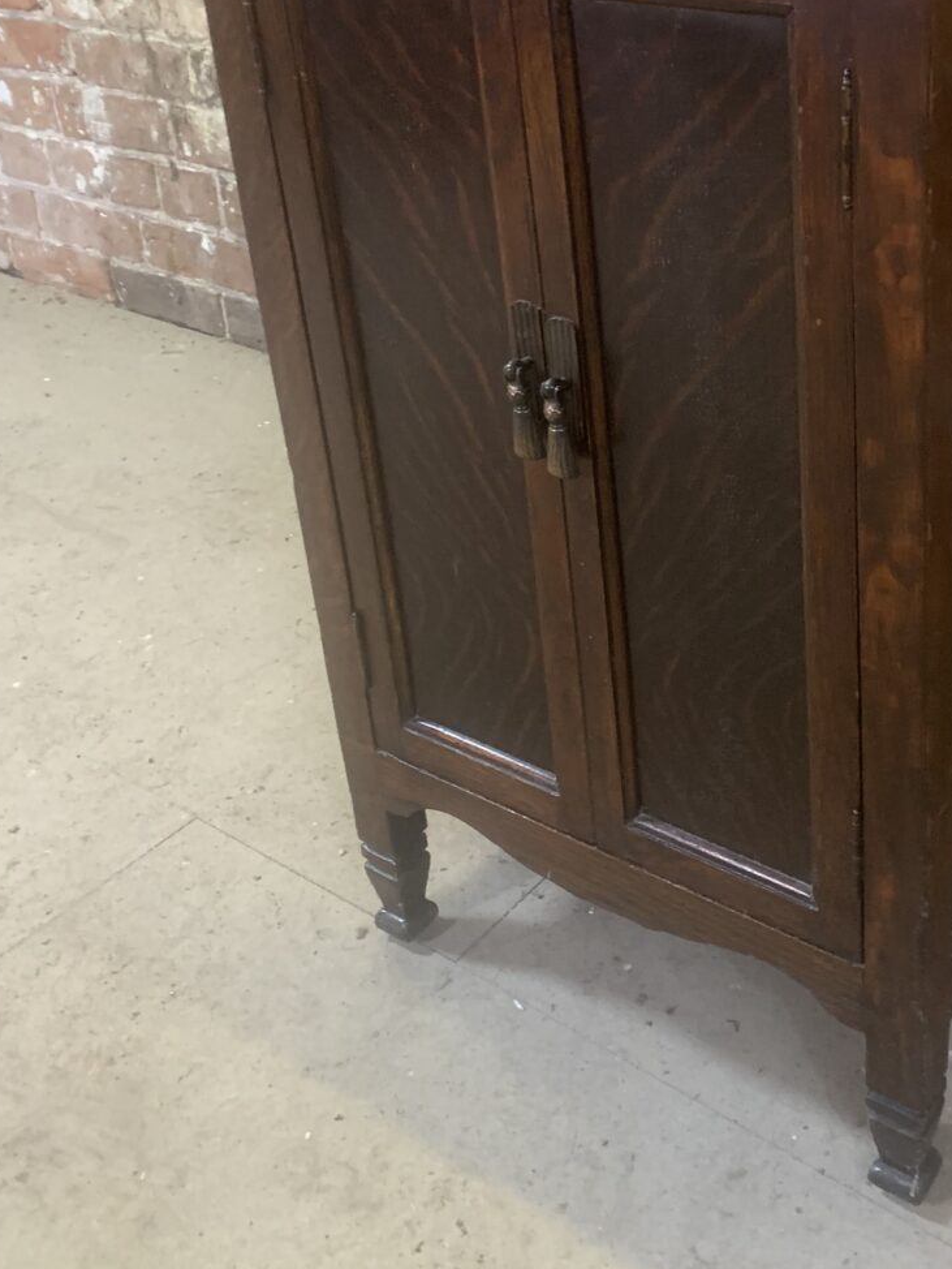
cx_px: 732
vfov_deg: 44.6
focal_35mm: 41
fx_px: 1503
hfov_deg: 34.3
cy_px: 362
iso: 400
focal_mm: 4.25
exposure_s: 1/25
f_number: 1.8
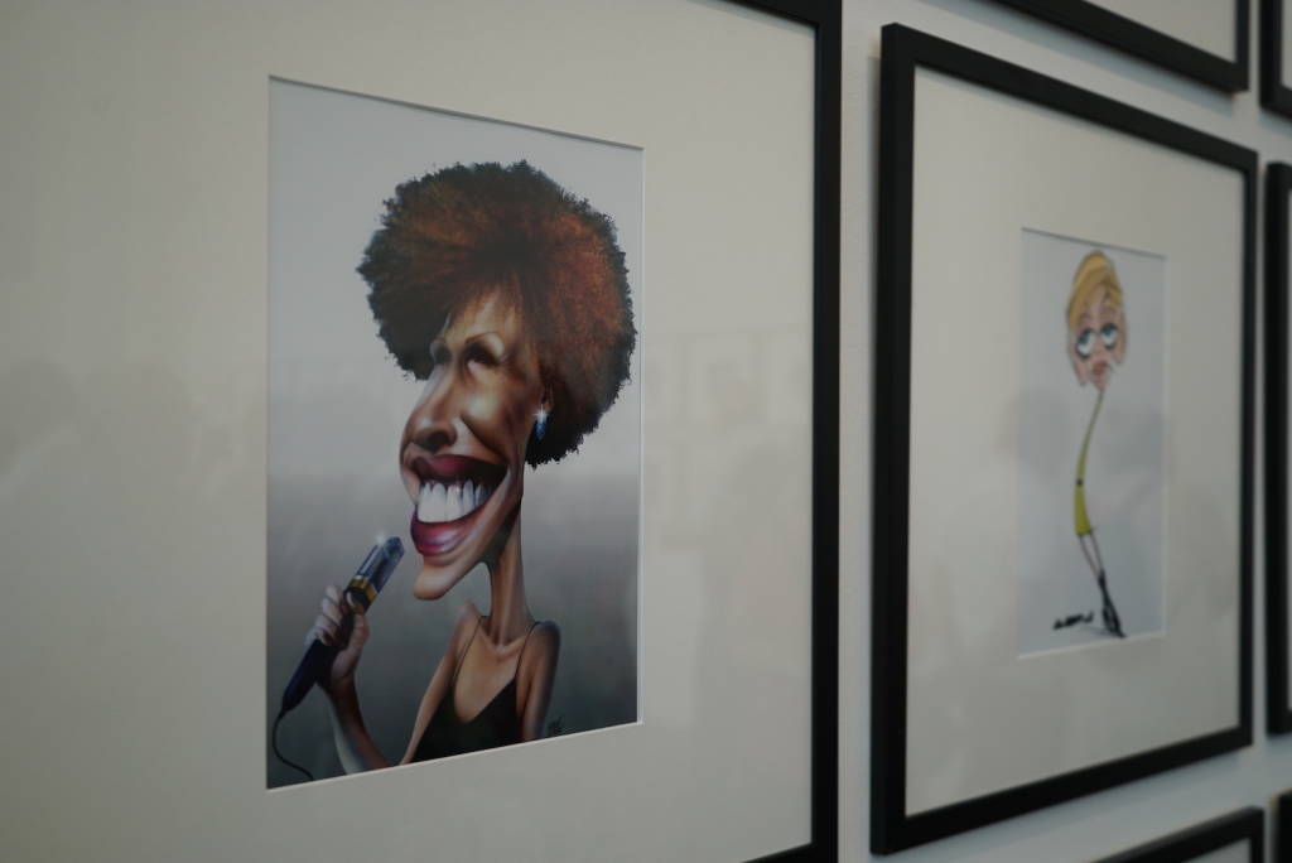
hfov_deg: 51.9
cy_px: 432
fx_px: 1329
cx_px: 646
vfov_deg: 36.0
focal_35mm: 37
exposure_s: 1/320
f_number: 4
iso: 640
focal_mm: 37
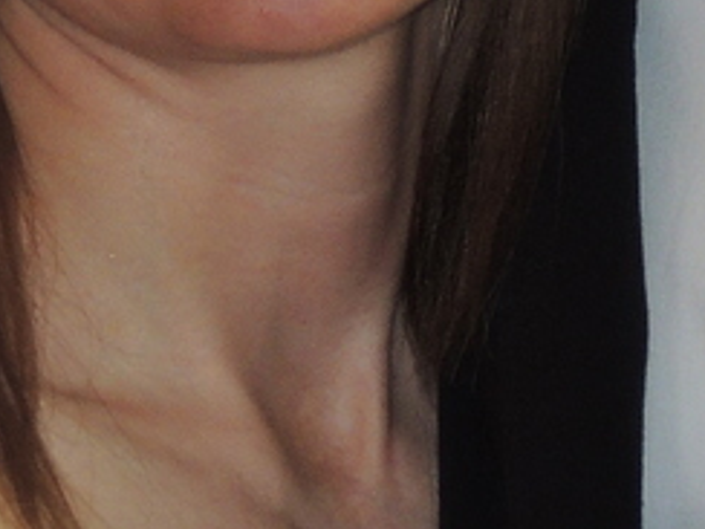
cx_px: 376
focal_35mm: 969
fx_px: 19735
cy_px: -95
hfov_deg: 2.0
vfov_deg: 1.5
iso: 250
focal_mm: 33
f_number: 4.6
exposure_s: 1/60
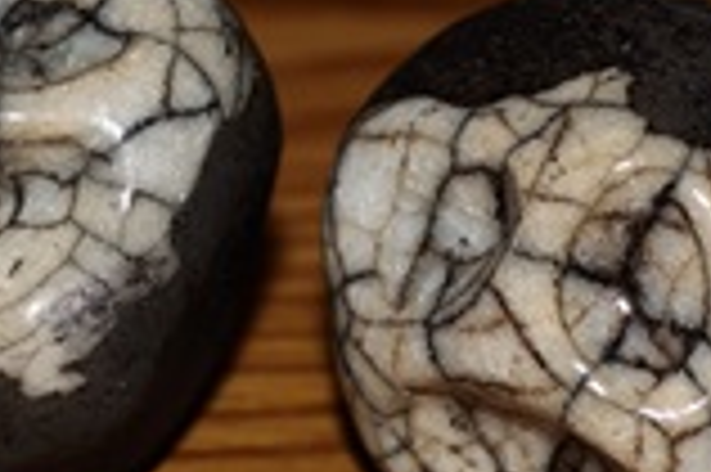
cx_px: -14
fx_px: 4202
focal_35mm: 213
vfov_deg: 6.4
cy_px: 263
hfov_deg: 9.6
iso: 100
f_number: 5.6
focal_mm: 50
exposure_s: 1/60
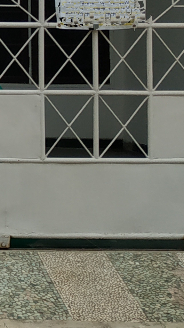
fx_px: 972
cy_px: -18
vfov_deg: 18.5
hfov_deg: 9.5
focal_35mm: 112
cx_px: -276
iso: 200
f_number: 1.9
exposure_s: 1/3499
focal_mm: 3.94
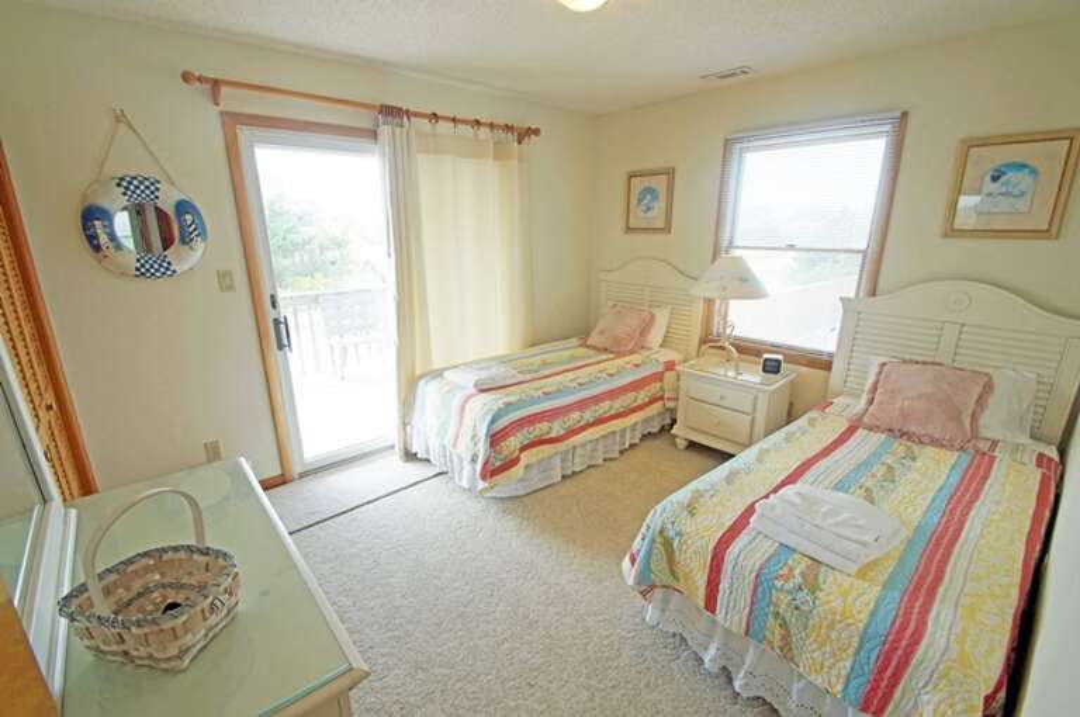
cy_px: 358
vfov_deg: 77.2
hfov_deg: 100.5
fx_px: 449
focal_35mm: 15
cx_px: 540
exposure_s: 1/125
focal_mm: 10
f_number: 5.6
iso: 400
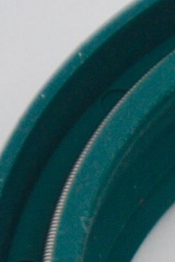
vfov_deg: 1.2
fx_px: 12842
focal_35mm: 1764
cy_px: 279
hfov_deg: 0.8
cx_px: 879
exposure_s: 1/160
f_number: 6.3
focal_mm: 105
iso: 100
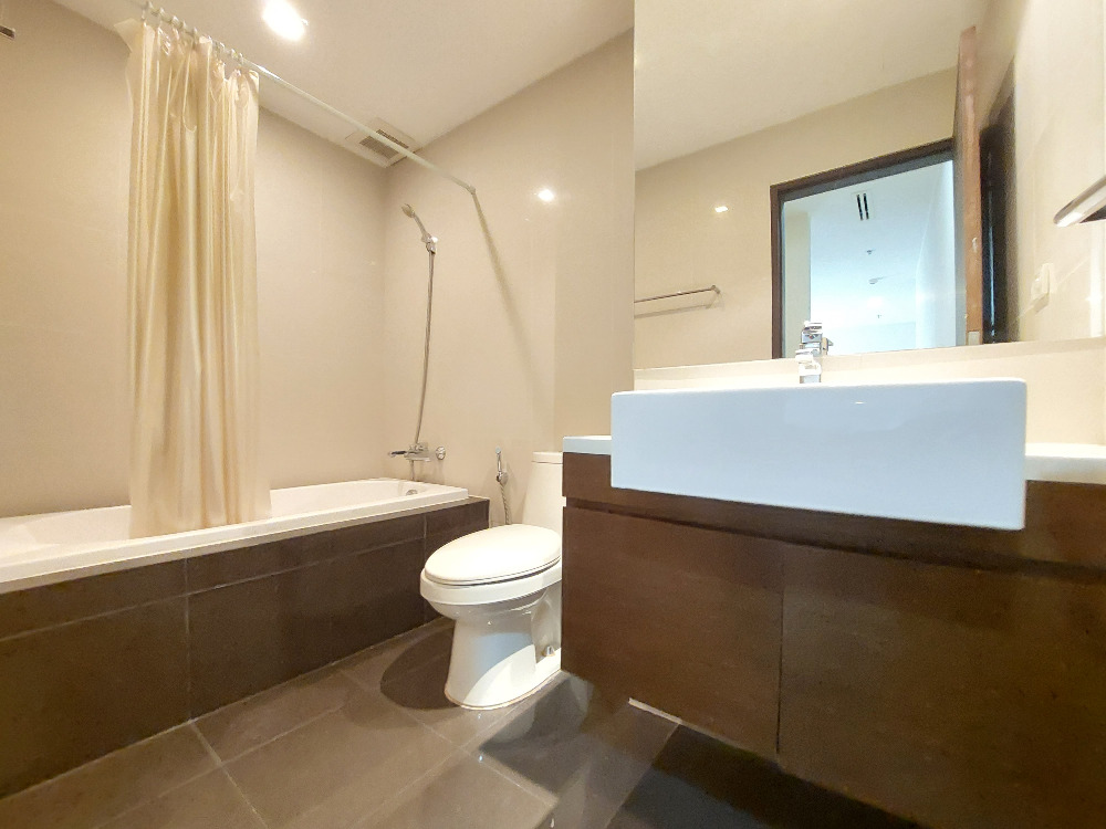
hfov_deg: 106.2
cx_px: 553
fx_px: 415
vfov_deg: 89.9
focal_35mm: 13
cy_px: 414
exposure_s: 1/10
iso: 800
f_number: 2.2
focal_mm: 1.74
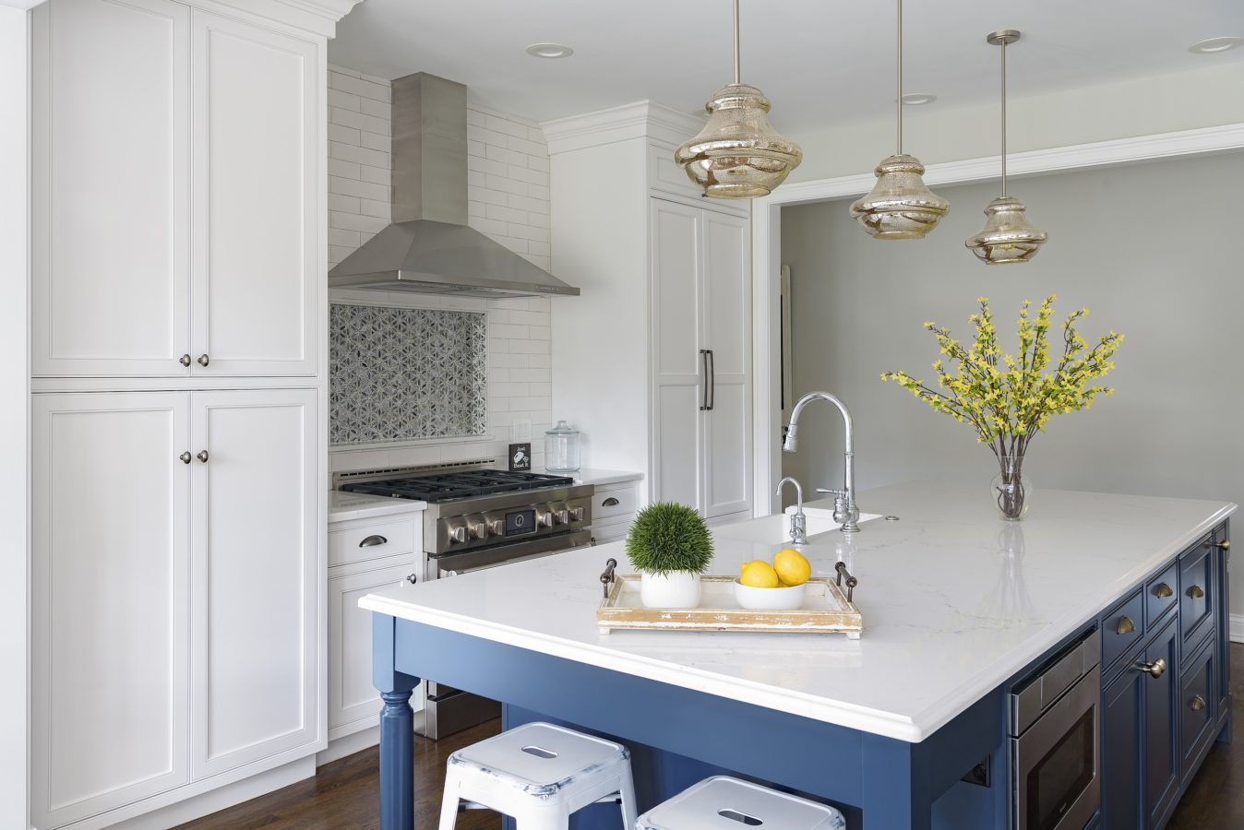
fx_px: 1002
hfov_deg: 63.6
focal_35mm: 29
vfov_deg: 45.0
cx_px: 622
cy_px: 415
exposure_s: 2
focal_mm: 29
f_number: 13
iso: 100
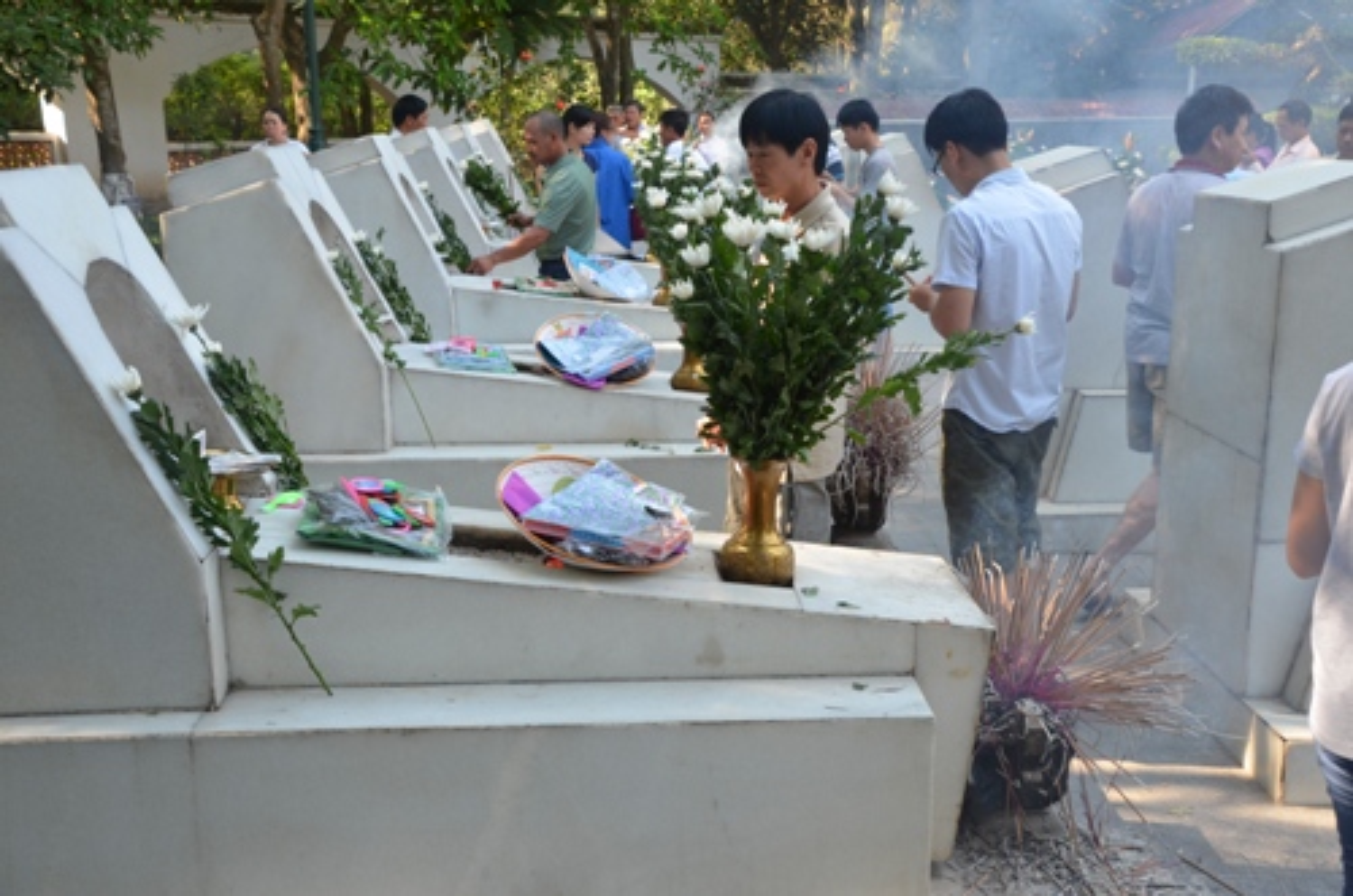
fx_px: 1462
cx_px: 676
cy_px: 448
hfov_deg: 49.6
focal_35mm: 39
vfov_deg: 34.1
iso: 280
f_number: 5.6
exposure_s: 1/125
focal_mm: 26
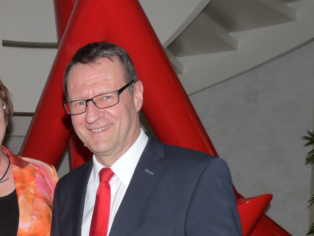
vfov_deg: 23.5
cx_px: 13
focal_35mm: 59
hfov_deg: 30.8
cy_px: 251
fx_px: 535
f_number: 2.8
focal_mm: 4.8
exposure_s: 1/60
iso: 160
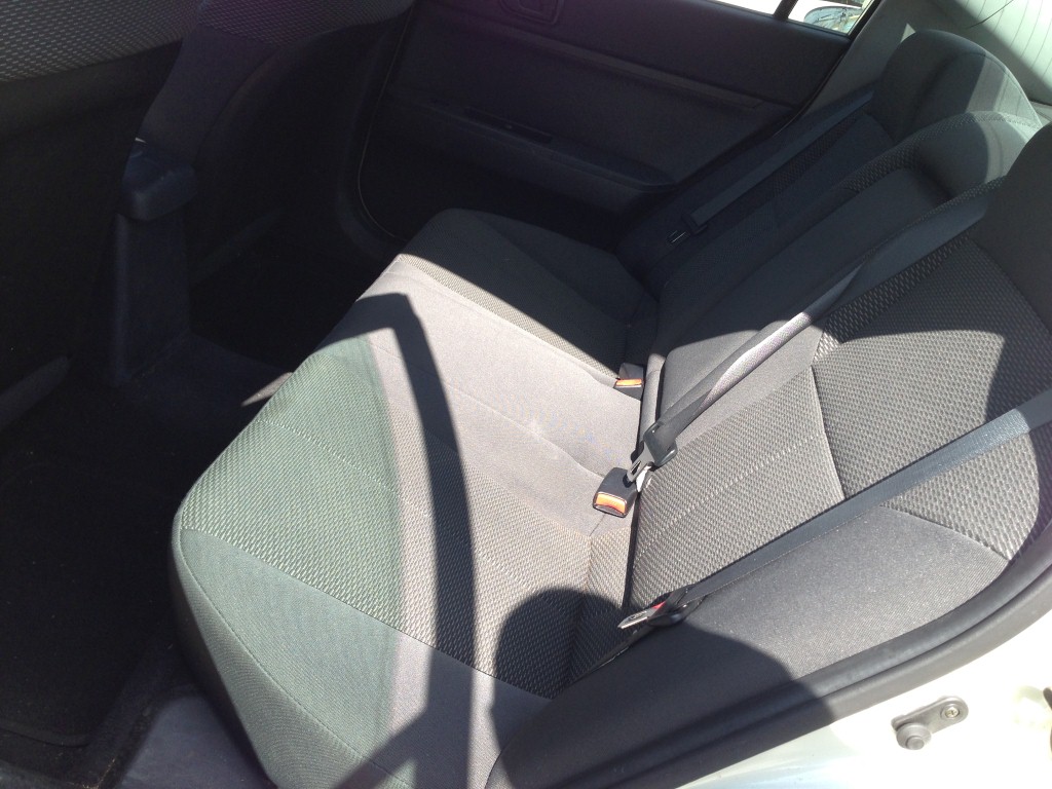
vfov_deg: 42.9
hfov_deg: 55.4
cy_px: 394
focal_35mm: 33
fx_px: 1003
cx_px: 526
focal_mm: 4.13
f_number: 2.4
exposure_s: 1/238
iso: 50
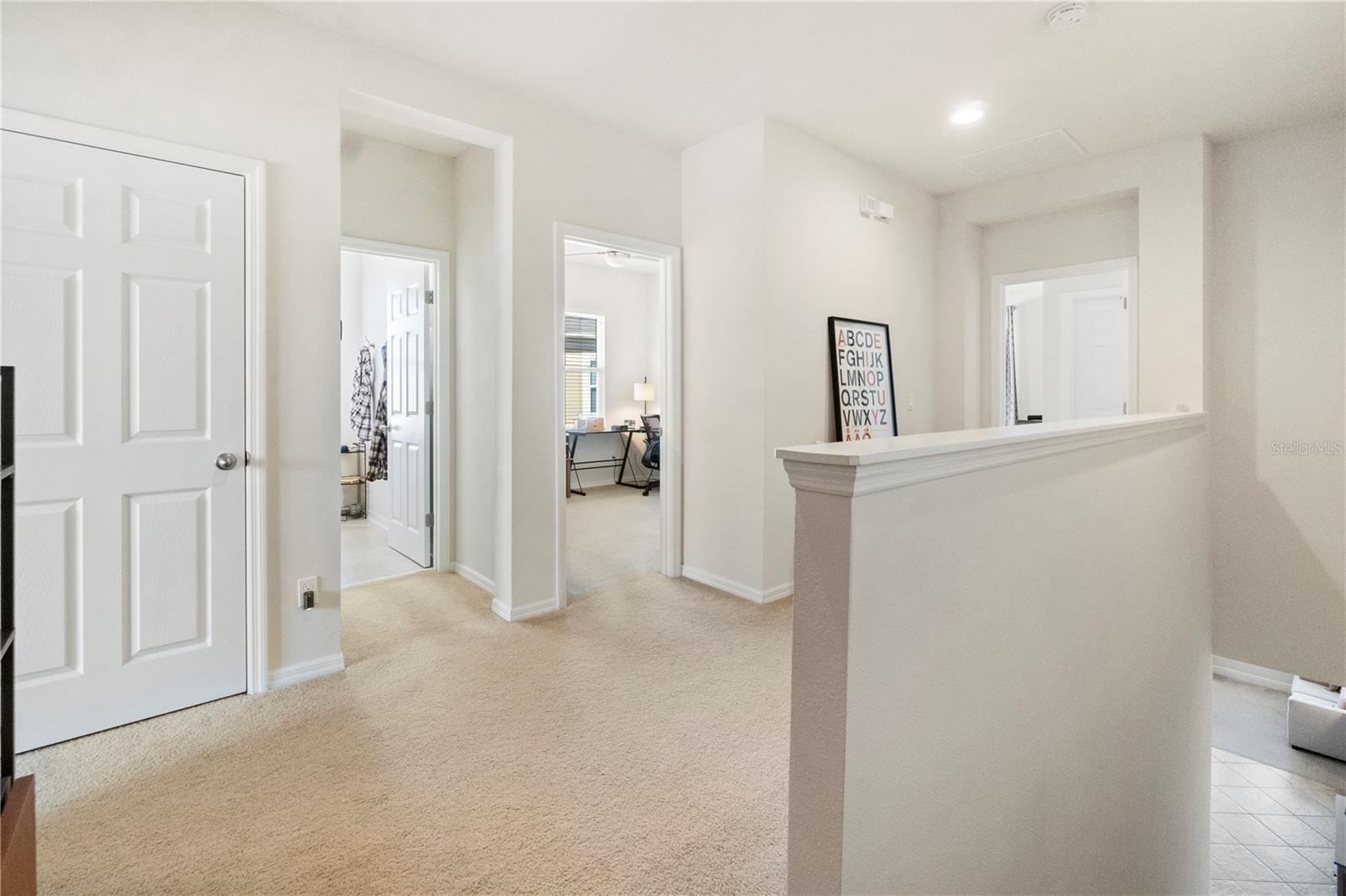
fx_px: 561
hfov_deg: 100.4
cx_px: 673
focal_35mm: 15
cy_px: 448
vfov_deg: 77.3
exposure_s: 1/30
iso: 4000
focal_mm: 10
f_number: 9
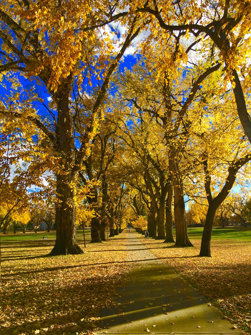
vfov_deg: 61.7
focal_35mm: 29
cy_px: 168
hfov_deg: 48.2
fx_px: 280
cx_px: 126
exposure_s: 1/663
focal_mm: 4.15
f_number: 2.2
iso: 25
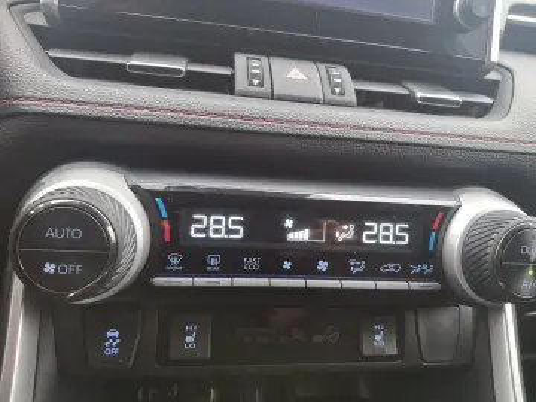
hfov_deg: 69.4
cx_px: 268
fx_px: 387
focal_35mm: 25
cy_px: 201
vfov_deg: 54.9
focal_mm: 4.69
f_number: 1.8
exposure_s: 1/100
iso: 200
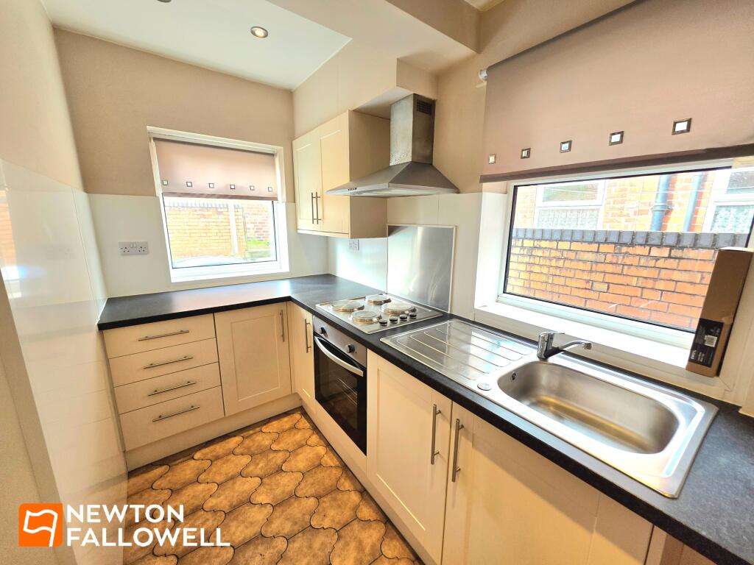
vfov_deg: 89.9
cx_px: 377
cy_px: 282
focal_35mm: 13
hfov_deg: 106.2
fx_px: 283
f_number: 1.9
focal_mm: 2.2
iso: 50
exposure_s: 1/101
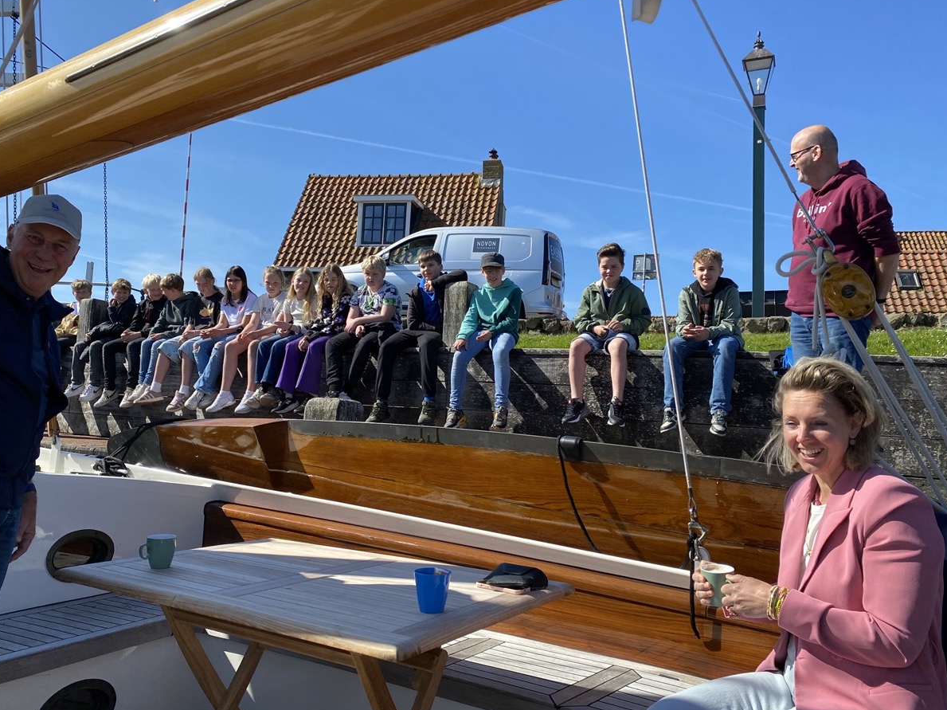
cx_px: 460
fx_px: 766
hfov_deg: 63.4
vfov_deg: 49.7
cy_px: 346
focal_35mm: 28
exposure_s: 1/2028
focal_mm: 4.25
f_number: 1.8
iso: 32
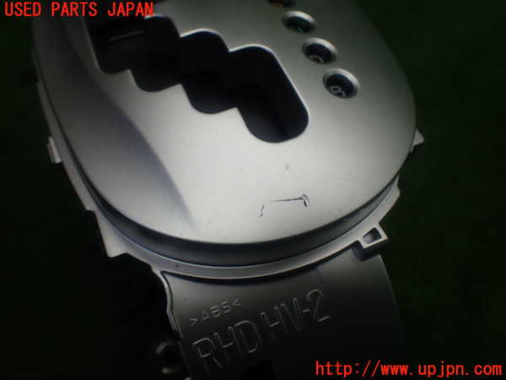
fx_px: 439
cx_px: 253
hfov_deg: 60.0
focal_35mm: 30
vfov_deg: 46.8
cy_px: 190
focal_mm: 5.4
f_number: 2.3
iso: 100
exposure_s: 1/160
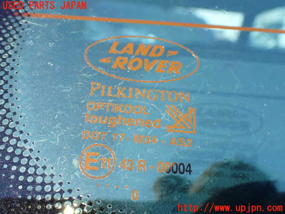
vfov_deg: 37.7
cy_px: 107
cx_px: 142
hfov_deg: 49.0
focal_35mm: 38
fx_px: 313
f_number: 3.5
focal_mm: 6.83
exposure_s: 1/200
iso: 100
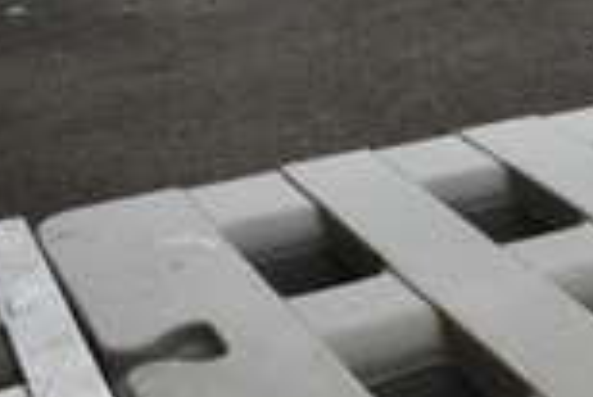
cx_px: 859
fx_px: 1385
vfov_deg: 15.8
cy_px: 459
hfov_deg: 20.9
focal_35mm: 84
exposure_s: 1/125
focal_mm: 18
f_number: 5.6
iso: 220
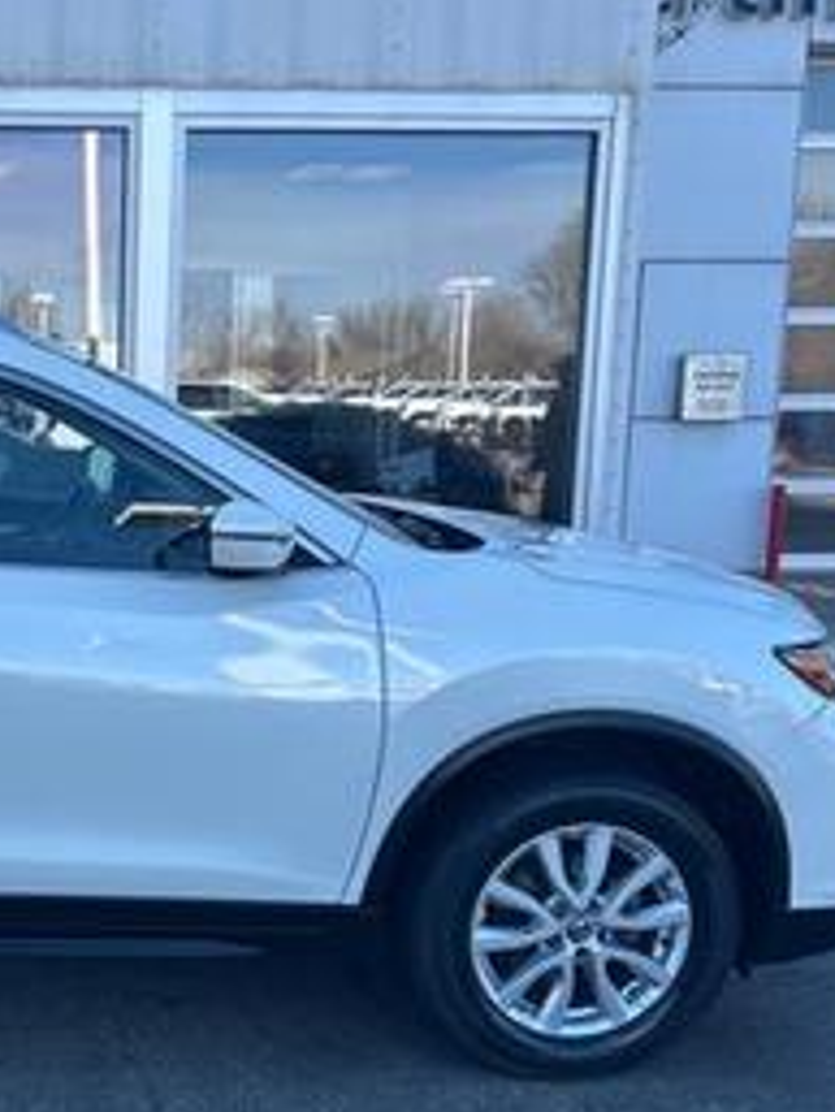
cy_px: 666
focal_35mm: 51
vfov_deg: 37.3
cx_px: -91
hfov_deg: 26.3
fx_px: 1639
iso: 50
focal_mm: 5.7
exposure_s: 1/1029
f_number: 1.5
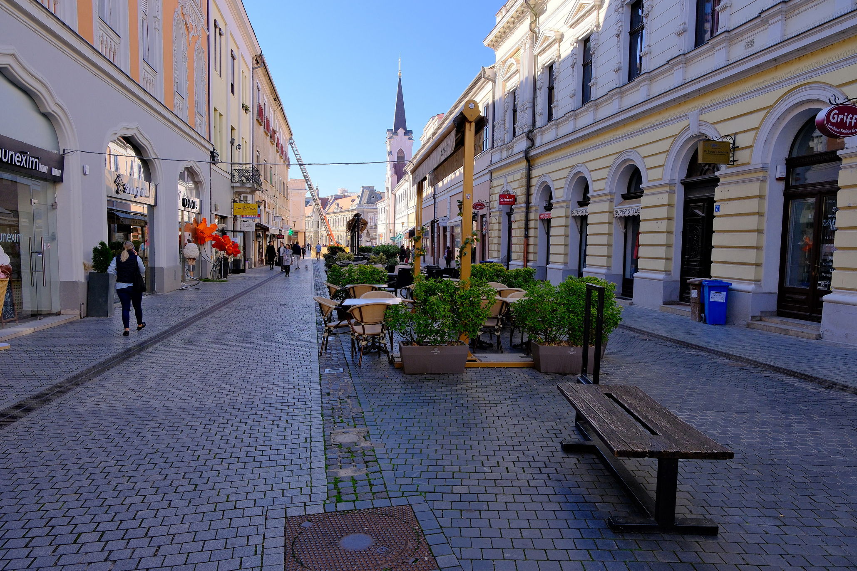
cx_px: 428
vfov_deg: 53.1
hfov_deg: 73.7
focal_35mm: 24
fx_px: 571
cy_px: 286
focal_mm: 16
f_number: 5.6
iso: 640
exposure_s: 1/480
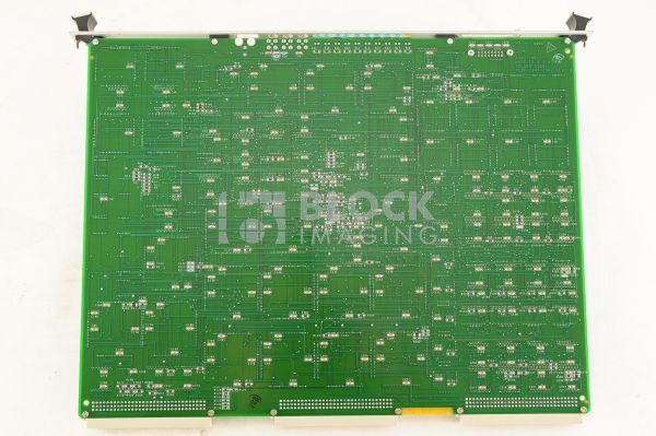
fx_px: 910
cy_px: 218
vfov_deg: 26.9
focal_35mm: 50
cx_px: 328
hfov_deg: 39.6
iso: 1600
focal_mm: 50
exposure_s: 1/125
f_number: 9
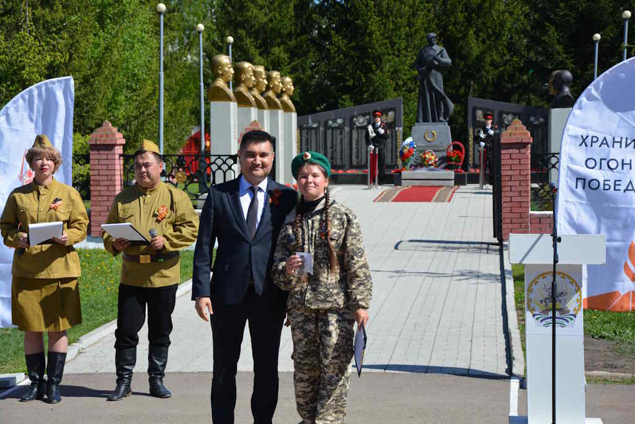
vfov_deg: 13.0
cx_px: 318
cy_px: 212
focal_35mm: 105
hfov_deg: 19.5
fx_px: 1852
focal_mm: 70
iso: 200
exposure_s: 1/800
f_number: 7.1
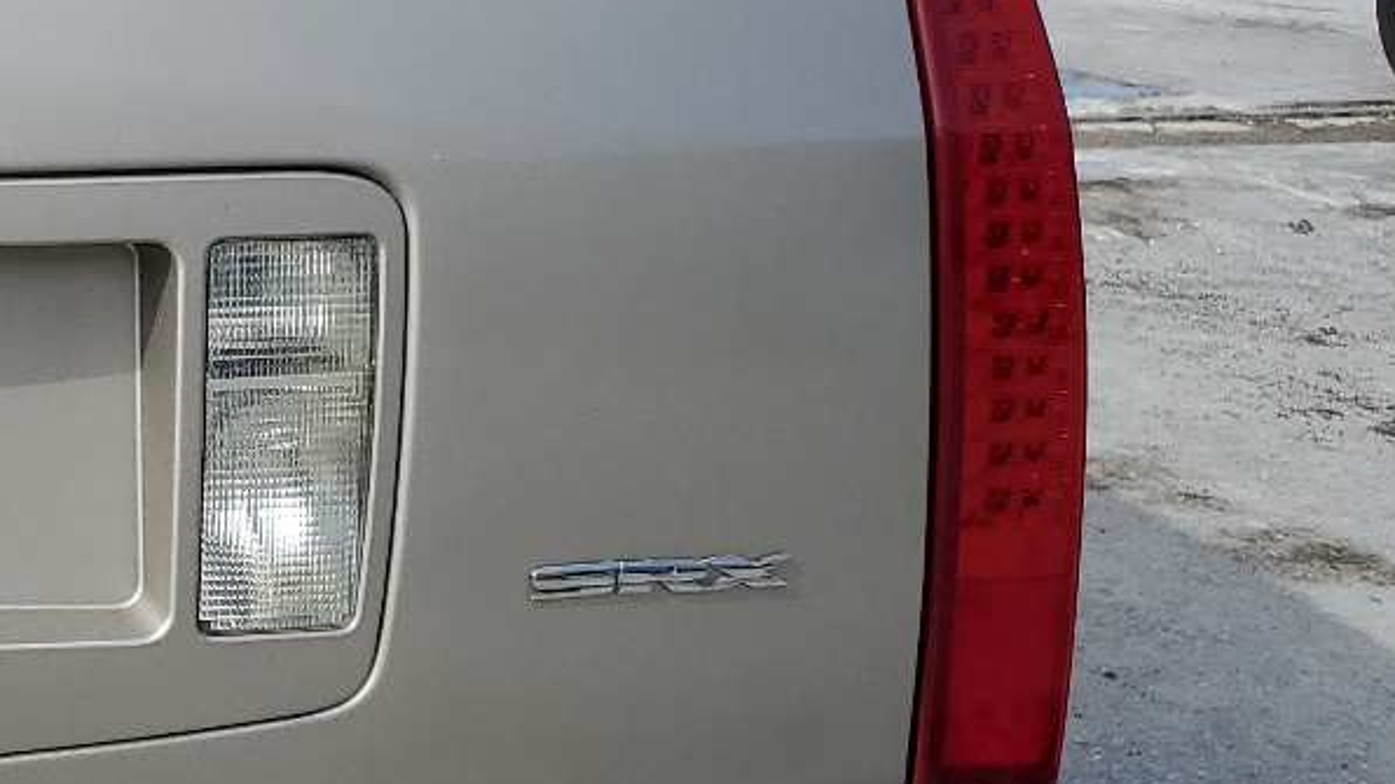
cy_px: 218
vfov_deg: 15.8
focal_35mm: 76
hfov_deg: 24.4
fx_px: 2811
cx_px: -412
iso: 50
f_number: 1.5
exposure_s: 1/2500
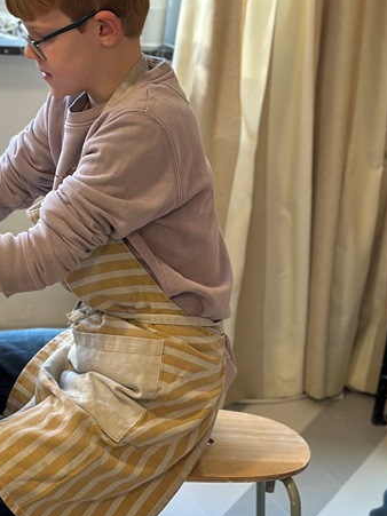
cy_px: 428
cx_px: 92
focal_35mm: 109
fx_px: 1626
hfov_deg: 13.5
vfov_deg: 17.9
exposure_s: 1/100
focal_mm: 6.86
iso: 100
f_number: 1.78
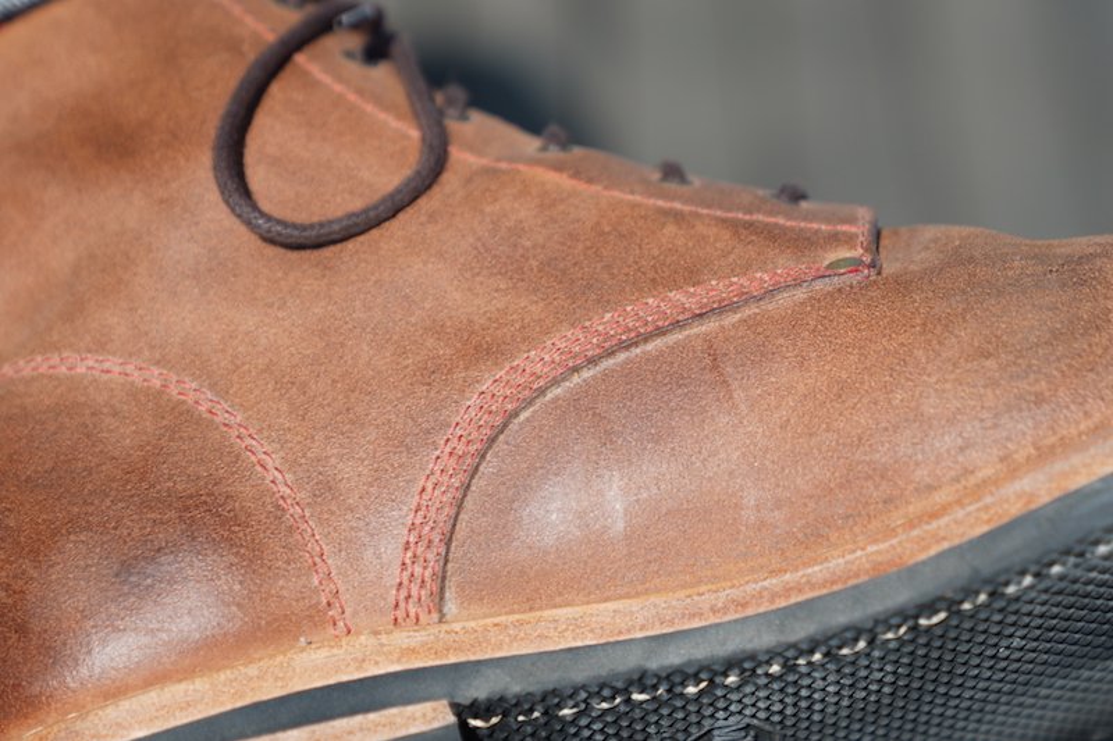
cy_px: 370
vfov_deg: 13.0
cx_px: 556
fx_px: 3245
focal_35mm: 105
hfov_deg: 19.5
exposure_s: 1/50
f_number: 2.8
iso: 50
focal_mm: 70
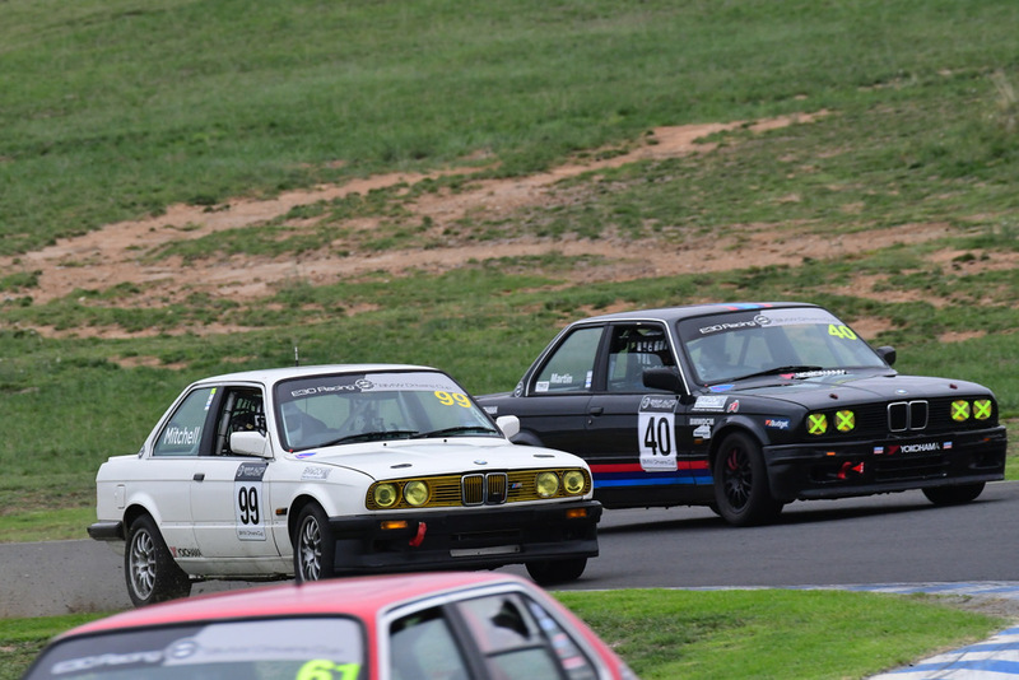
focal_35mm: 600
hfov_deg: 3.4
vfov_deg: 2.3
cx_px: 510
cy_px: 340
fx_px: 16989
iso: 2000
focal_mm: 400
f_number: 10
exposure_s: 1/640
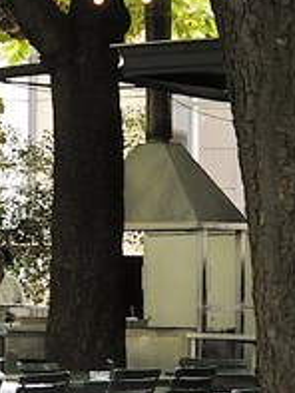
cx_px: -1038
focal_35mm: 242
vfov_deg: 8.2
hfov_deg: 5.2
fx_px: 2747
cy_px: 297
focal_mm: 31
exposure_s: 1/80
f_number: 8
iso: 800
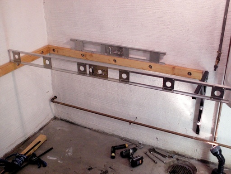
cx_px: 116
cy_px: 87
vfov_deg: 34.3
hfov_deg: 44.8
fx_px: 280
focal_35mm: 42
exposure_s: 1/25
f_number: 2.8
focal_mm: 7.05
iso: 160
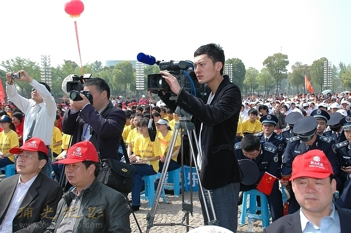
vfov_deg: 31.8
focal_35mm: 42
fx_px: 409
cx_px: 176
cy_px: 116
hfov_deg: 46.4
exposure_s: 1/500
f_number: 6.3
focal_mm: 28
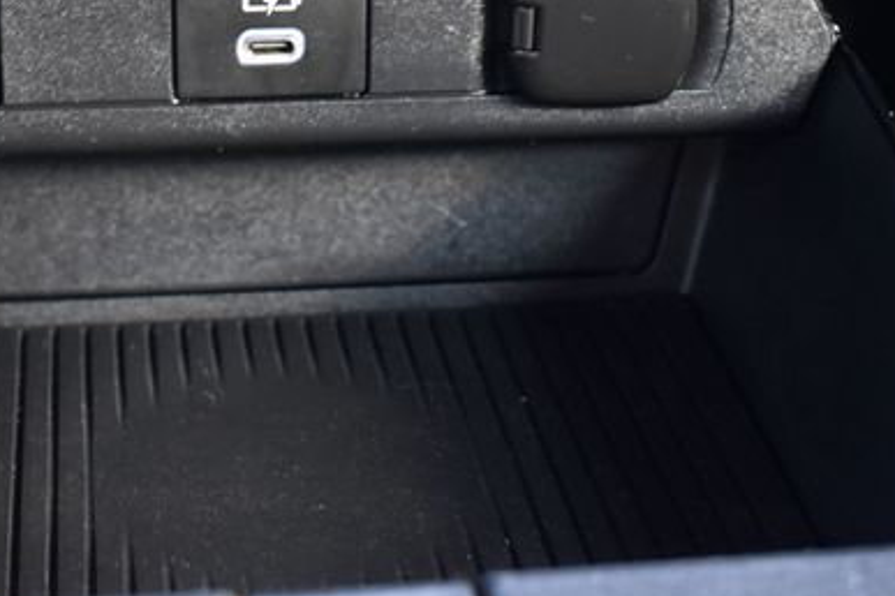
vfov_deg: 17.6
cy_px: 120
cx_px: 301
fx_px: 1910
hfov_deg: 26.2
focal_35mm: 77
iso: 1600
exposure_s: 1/4
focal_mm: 31
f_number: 4.2
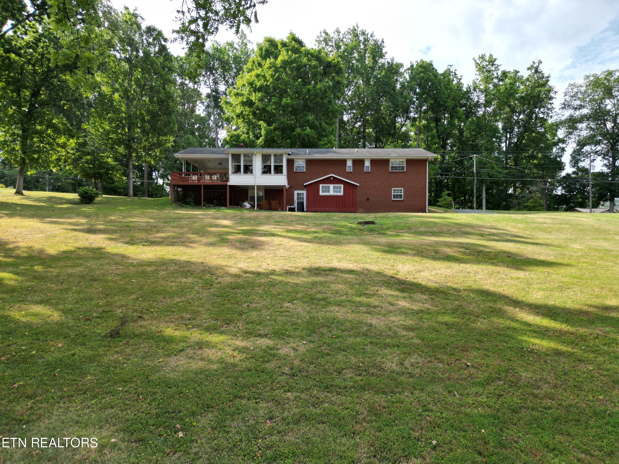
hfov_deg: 71.6
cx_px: 310
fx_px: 429
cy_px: 232
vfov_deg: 56.8
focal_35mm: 24
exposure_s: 1/1250
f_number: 1.7
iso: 100
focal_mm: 6.72
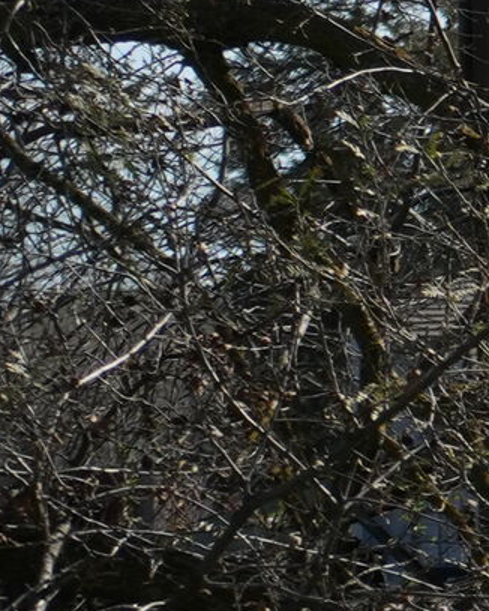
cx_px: 2842
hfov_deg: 2.8
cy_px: 176
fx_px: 9183
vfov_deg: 3.8
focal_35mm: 508
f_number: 5
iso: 320
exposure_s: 1/1600
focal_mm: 51
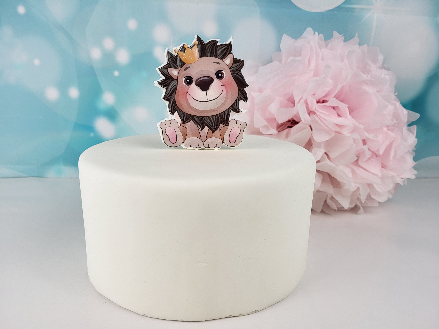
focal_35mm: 26
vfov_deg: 53.1
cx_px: 220
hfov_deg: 67.3
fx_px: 330
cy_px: 164
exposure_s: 1/107
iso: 40
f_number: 1.8
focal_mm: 5.4
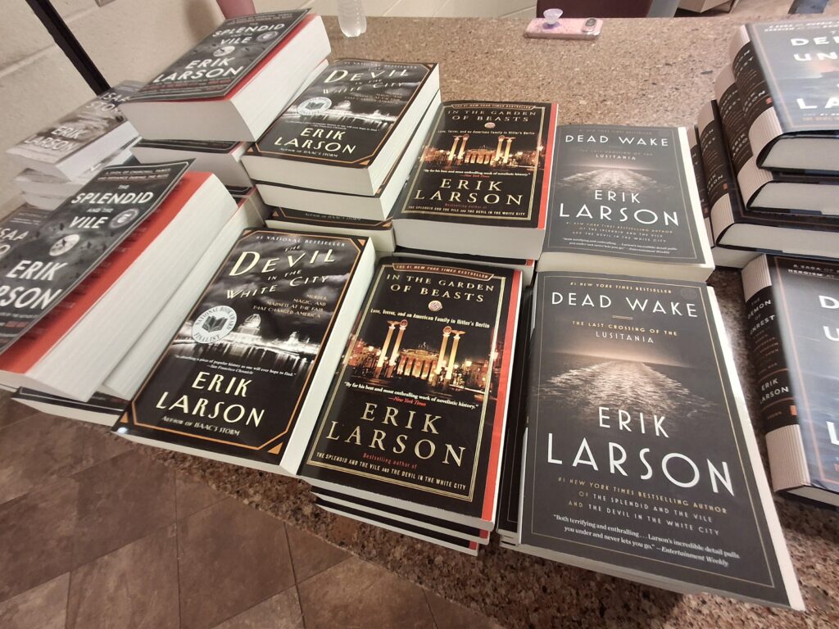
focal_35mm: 16
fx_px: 388
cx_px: 420
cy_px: 314
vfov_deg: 78.1
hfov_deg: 94.5
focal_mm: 1.64
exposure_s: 1/40
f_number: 2.2
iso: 160
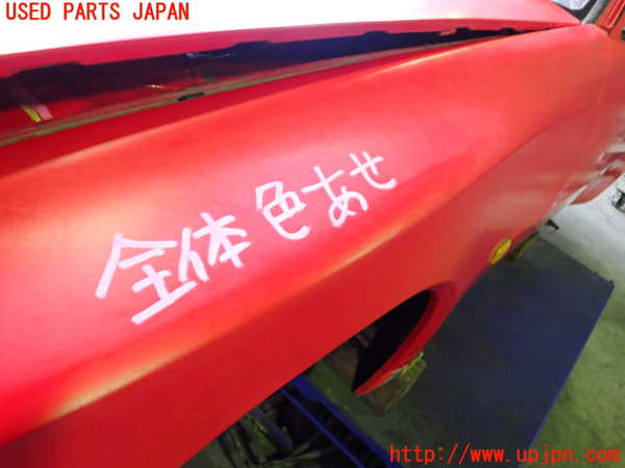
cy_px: 234
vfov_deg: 46.8
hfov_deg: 60.0
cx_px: 312
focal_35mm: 30
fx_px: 542
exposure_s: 1/30
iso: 320
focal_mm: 5.4
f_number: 2.3
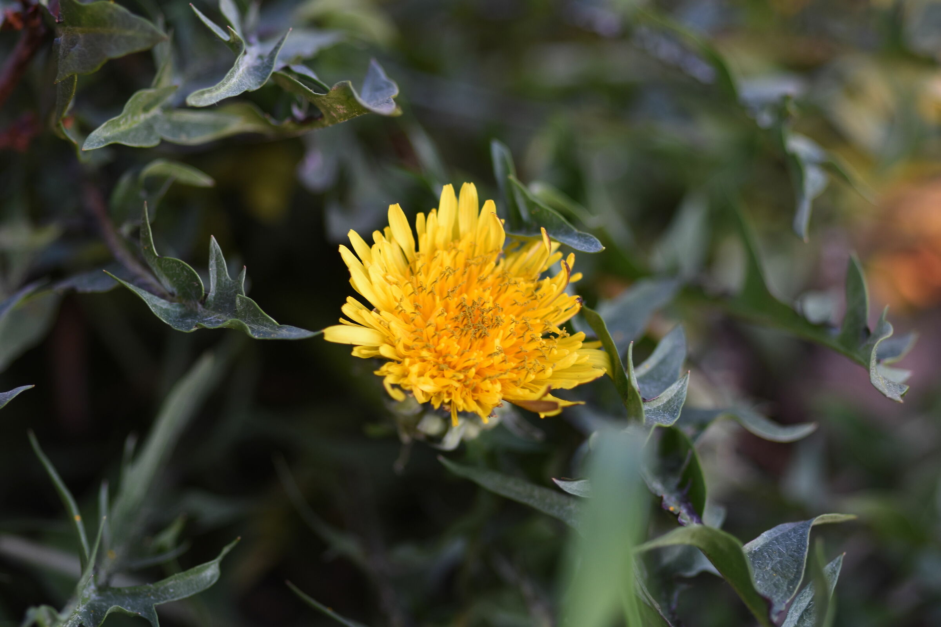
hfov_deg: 13.0
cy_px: 314
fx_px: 4117
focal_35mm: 158
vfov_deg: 8.7
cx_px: 470
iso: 200
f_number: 2.8
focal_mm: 105
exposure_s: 1/60
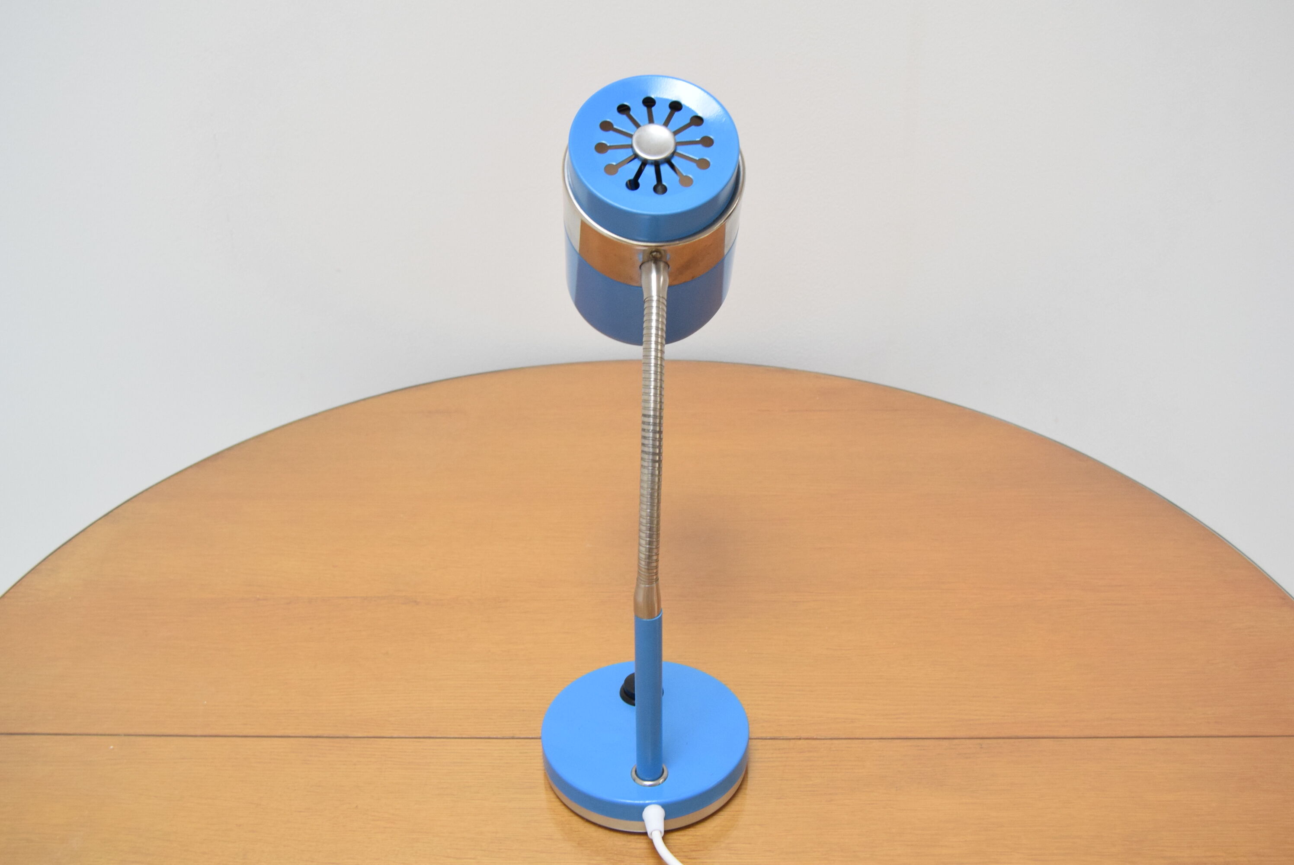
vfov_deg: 34.3
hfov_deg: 49.5
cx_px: 647
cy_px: 432
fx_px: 1403
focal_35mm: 39
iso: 1600
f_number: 5
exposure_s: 1/100
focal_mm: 26
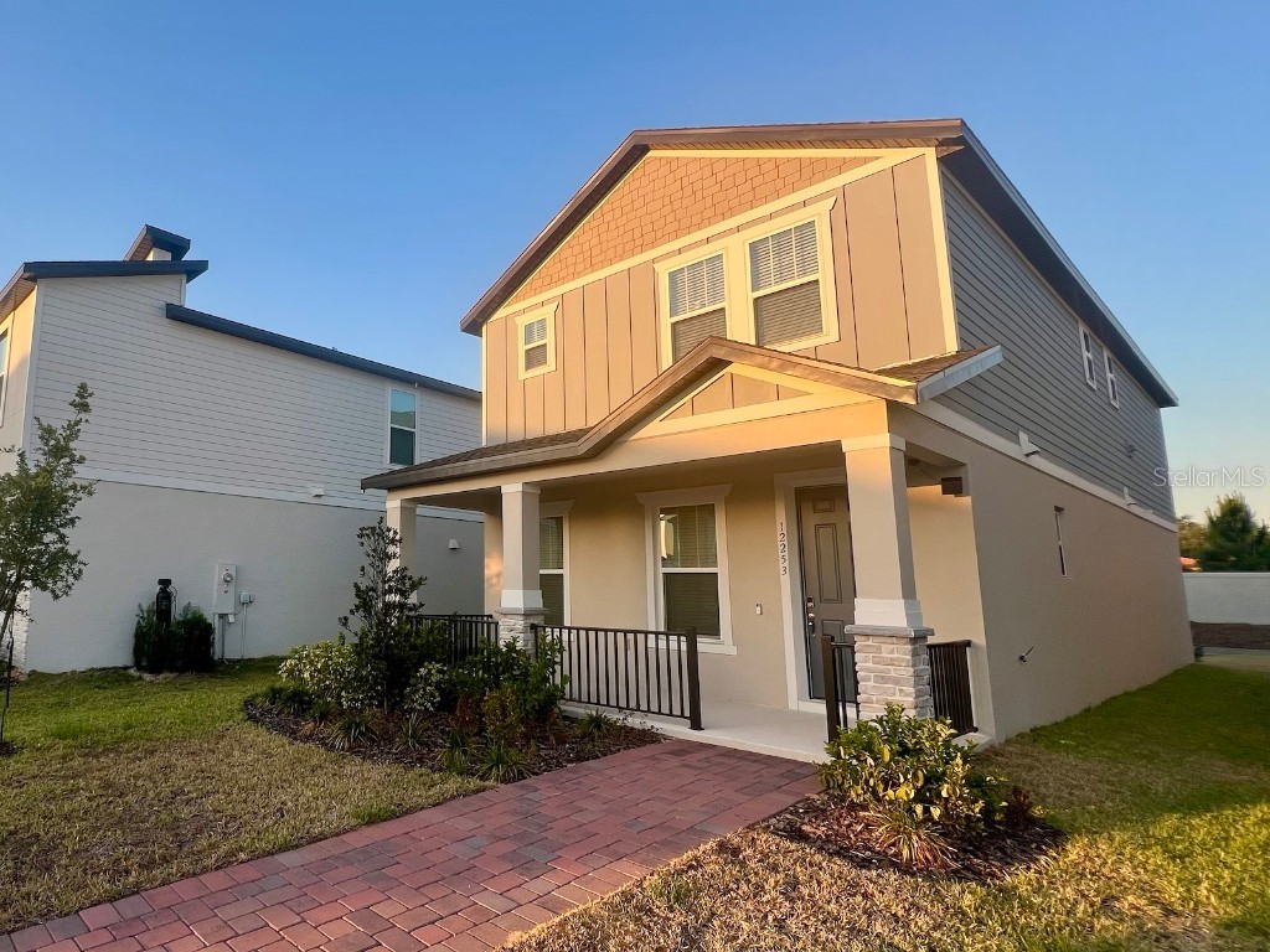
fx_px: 477
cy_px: 476
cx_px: 635
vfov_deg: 89.9
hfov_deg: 106.2
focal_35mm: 13
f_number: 1.8
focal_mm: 1.57
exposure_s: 1/309
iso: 32
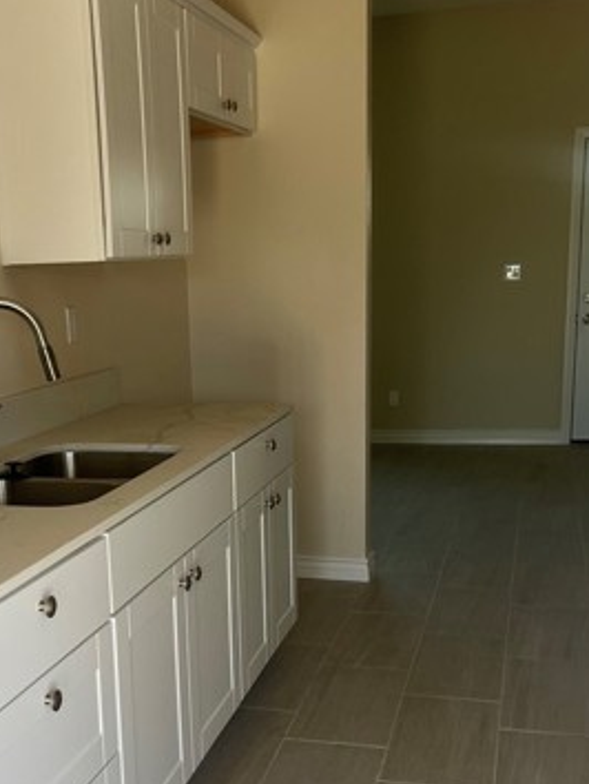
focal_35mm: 47
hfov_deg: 30.7
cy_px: 545
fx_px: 1065
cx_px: 195
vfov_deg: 39.7
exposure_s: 1/160
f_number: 1.5
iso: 40
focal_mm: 5.7
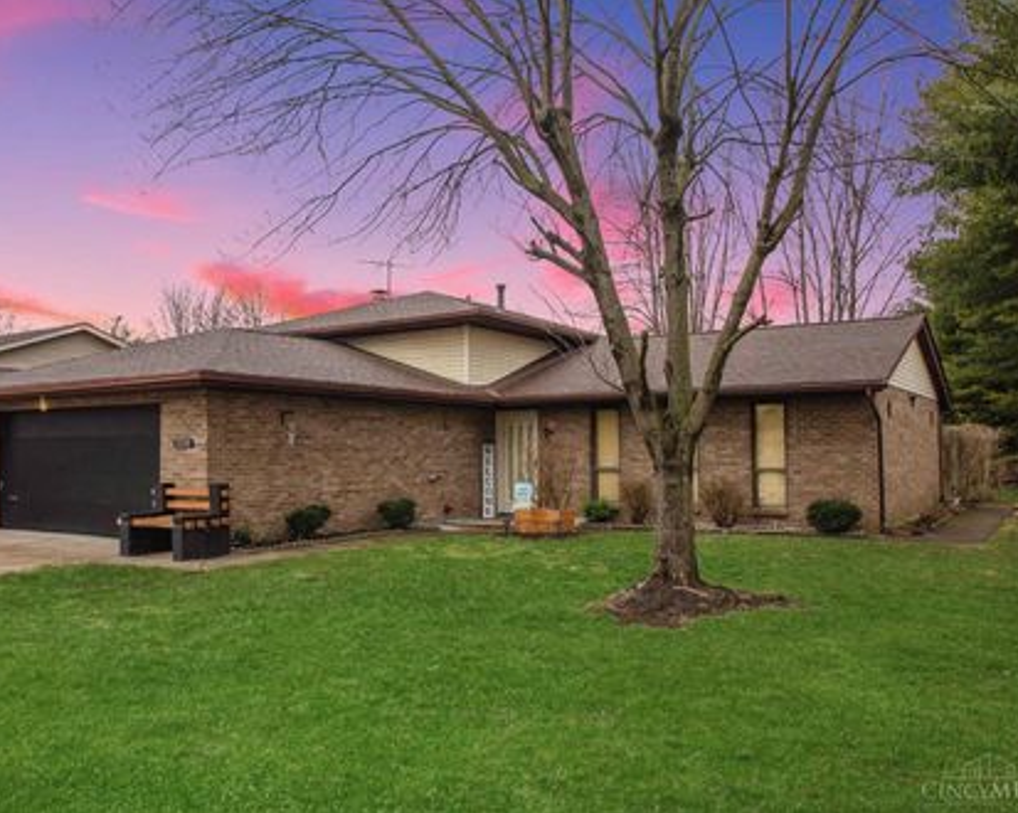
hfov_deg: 66.6
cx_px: 431
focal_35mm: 26
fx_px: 770
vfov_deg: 55.7
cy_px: 408
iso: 500
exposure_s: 1/500
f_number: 8
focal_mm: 15
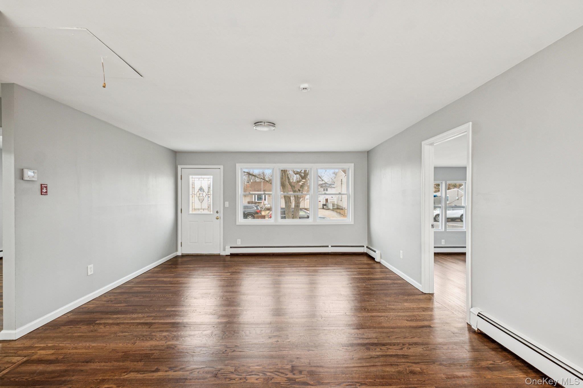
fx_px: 227
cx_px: 292
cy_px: 194
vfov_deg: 81.2
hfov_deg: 104.3
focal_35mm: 14
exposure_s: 1/15
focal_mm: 14
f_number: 6.3
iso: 500
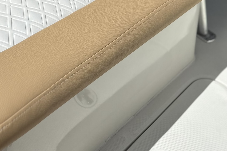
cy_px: -87
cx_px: 62
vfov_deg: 20.9
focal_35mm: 53
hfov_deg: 36.8
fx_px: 334
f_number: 1.78
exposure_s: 1/18519
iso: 80
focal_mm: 6.86
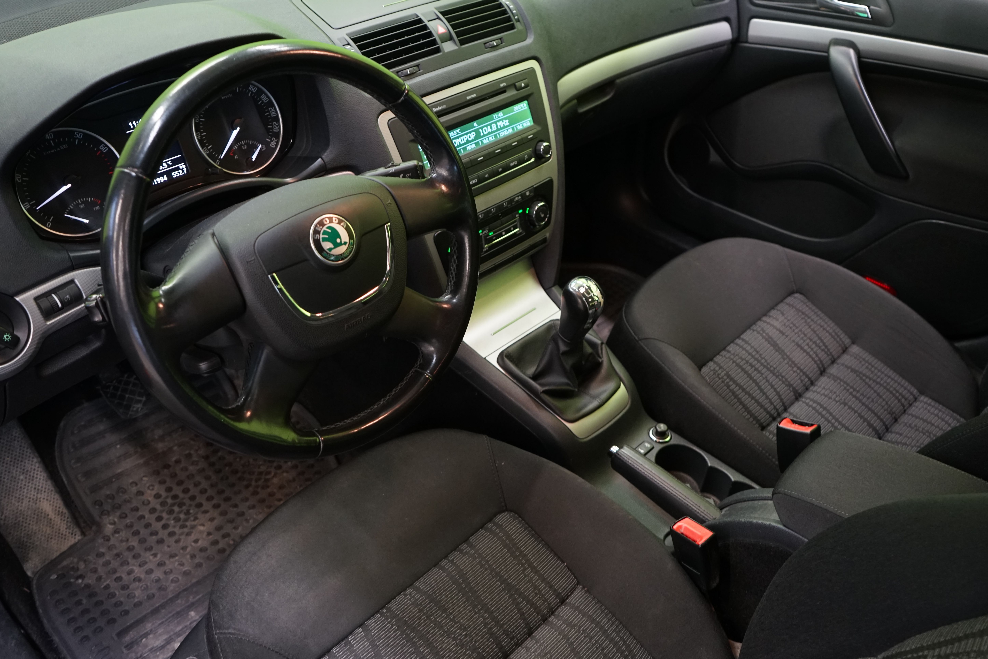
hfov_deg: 61.9
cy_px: 334
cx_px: 498
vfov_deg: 43.6
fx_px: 823
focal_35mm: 30
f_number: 5
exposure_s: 1/20
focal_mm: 29
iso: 1600
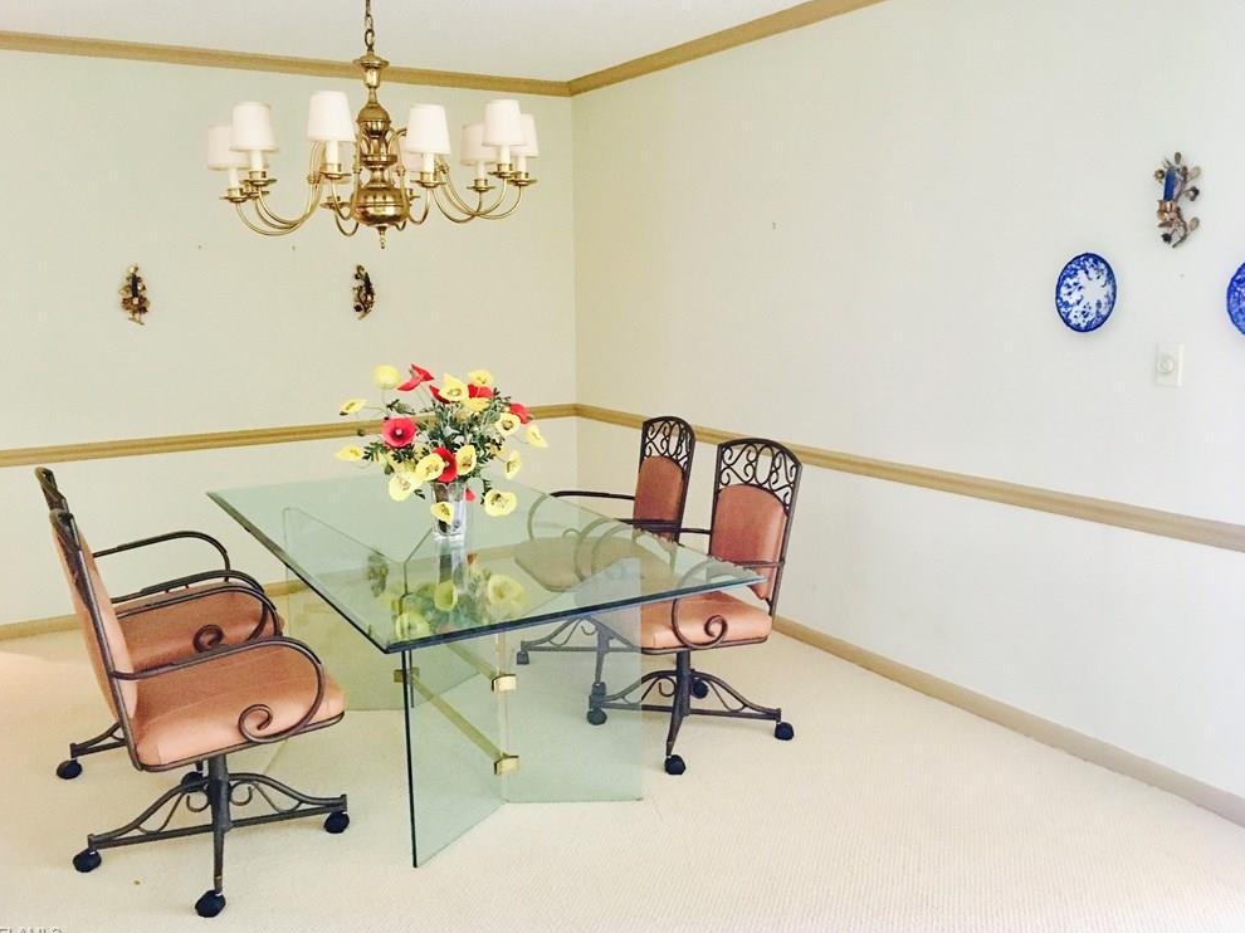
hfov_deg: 60.0
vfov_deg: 46.8
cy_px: 463
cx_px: 611
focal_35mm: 30
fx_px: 1079
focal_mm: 4.15
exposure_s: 1/15
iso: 250
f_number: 2.2
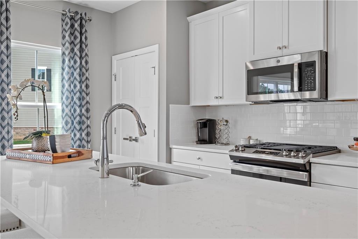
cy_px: 120
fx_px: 298
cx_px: 179
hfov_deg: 61.9
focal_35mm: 30
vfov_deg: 43.6
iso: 400
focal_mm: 30
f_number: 8
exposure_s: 1/6
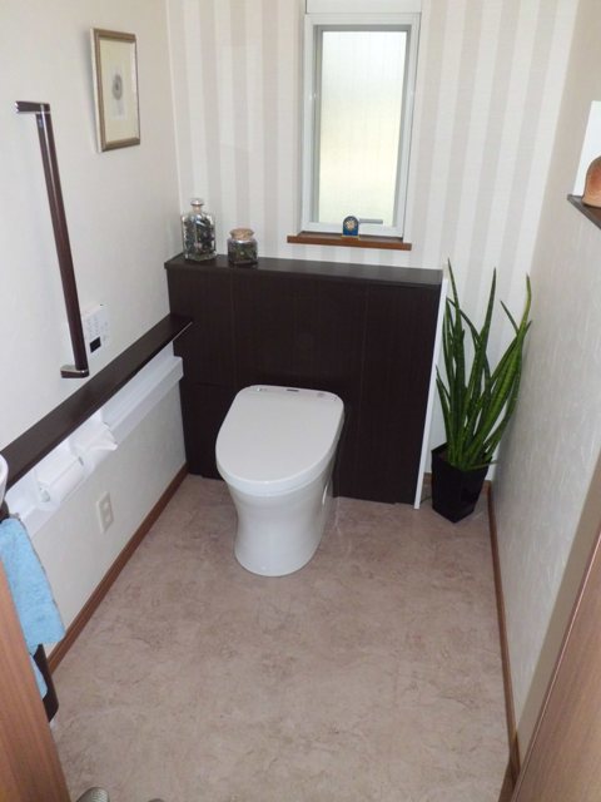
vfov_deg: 67.3
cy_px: 401
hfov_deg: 53.1
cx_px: 300
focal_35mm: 26
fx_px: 602
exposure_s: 1/60
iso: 200
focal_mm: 4.7
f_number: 2.8
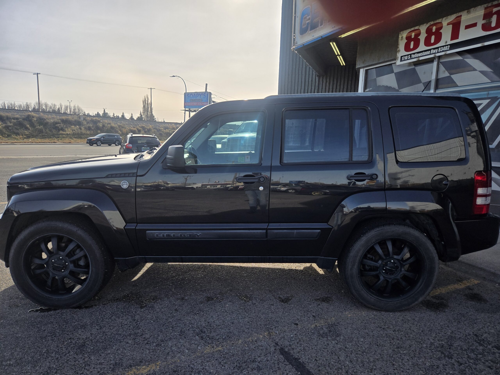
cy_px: 188
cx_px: 250
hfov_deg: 73.9
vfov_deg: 58.9
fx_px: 332
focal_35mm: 23
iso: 32
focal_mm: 5.4
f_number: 1.8
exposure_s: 1/2921
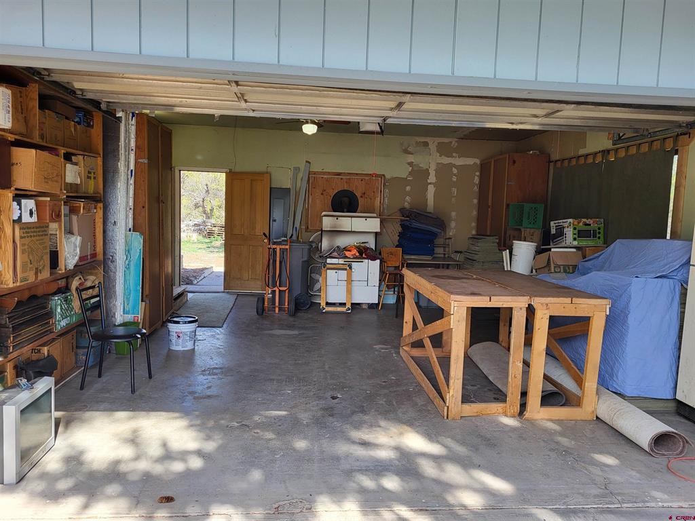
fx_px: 522
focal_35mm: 26
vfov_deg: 53.1
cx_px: 348
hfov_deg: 67.3
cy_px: 260
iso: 40
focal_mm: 5.4
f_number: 1.8
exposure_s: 1/195
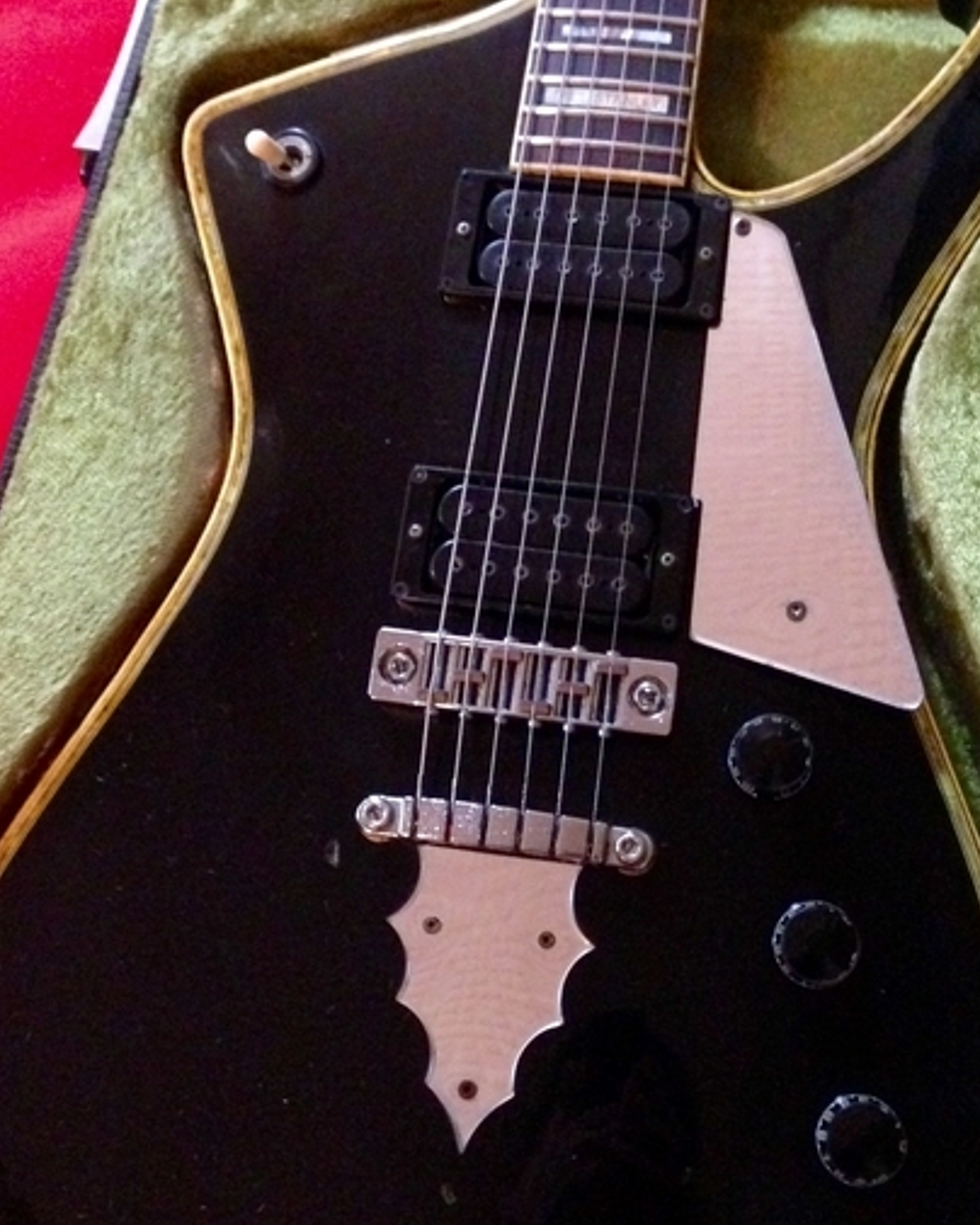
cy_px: 609
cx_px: 526
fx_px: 1849
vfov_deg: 36.7
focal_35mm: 51
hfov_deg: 29.7
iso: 800
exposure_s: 1/15
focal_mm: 4.12
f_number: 2.4
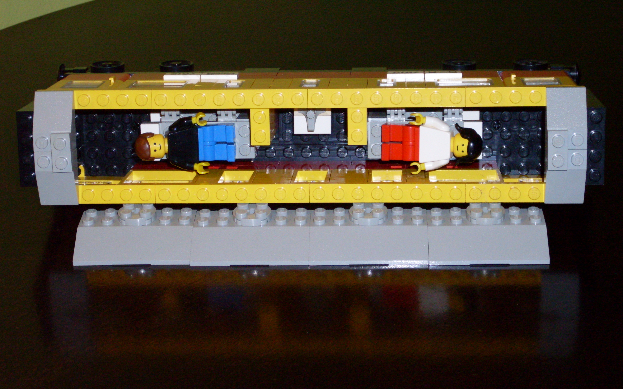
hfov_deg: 21.2
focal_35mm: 98
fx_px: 1664
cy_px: 172
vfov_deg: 13.3
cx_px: 313
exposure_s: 1/60
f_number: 4.4
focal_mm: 15.3
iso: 200
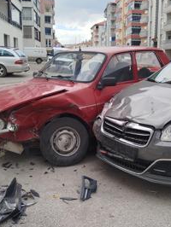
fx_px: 276
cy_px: 109
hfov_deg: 34.2
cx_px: 109
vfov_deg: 44.7
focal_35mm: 42
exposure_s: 1/663
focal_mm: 5.31
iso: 50
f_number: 1.7
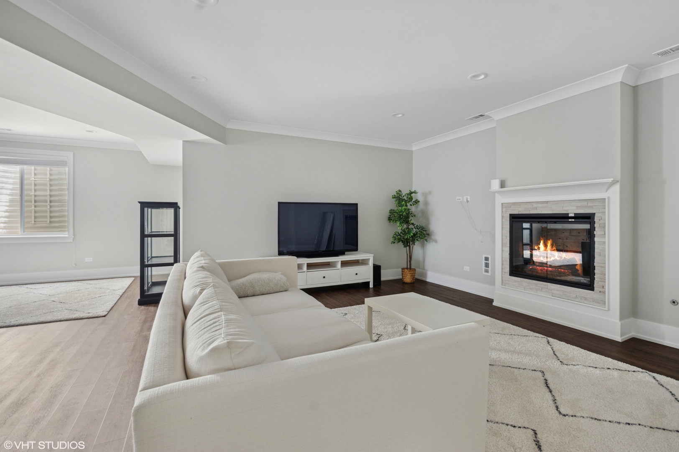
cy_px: 226
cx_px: 340
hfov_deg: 100.4
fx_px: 283
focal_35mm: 15
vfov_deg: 77.2
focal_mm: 10
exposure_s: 1.6
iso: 200
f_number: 11
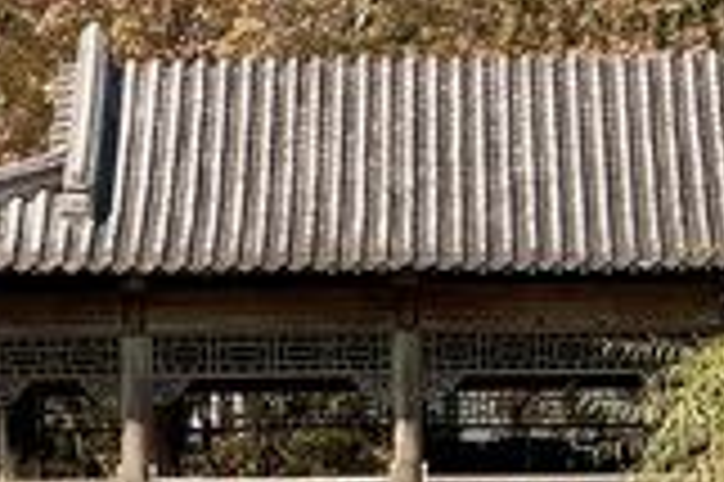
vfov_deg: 4.6
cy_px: 676
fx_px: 5987
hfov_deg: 6.9
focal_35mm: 298
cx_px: 351
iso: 25
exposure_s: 1/337
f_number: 2.8
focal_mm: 9
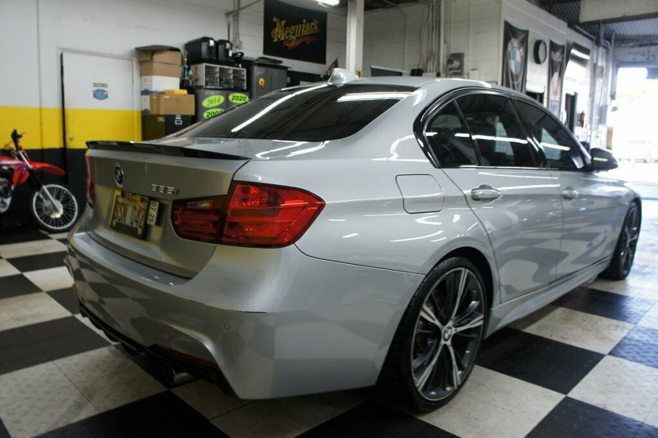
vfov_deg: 47.9
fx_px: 493
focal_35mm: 27
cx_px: 329
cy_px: 219
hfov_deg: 67.4
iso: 200
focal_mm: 18
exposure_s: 1/30
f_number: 4
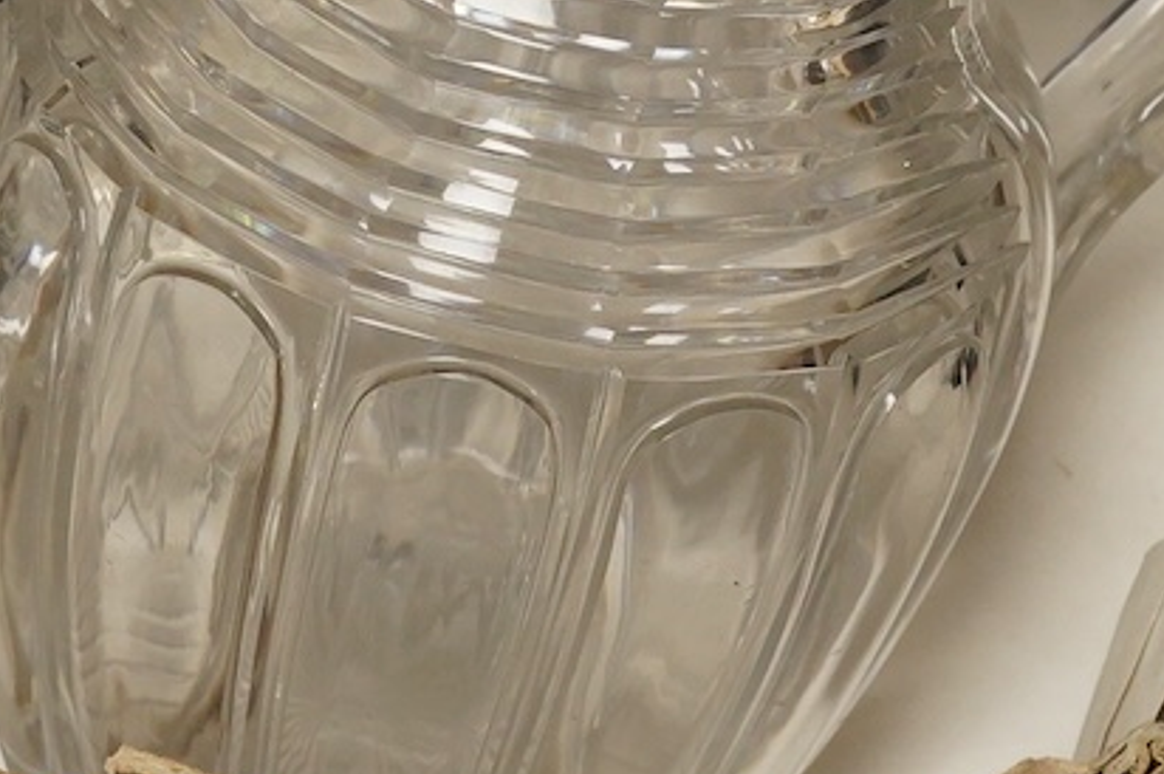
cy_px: -28
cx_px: 612
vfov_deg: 11.0
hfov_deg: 16.7
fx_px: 3974
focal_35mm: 123
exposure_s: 1/100
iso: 2500
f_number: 13
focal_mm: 30
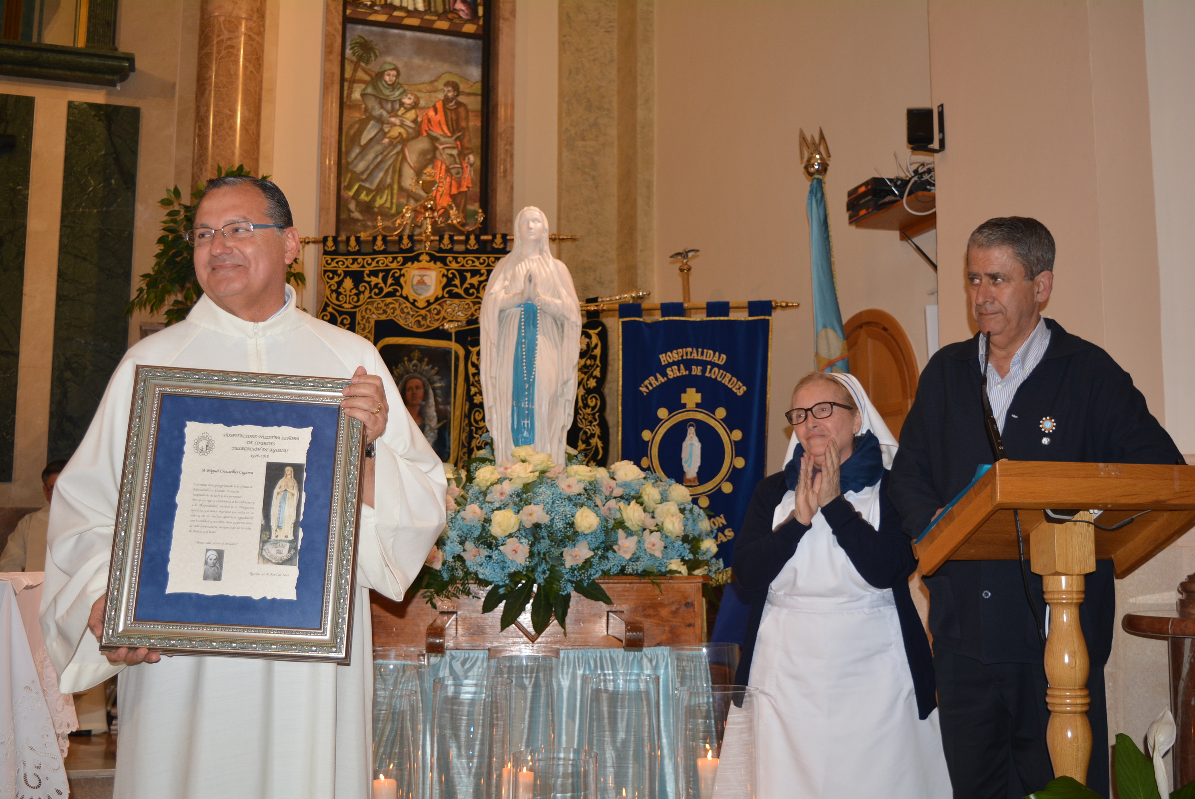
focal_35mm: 39
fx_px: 1296
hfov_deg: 49.5
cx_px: 598
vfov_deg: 34.3
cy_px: 400
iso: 400
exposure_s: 1/60
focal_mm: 26
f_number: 4
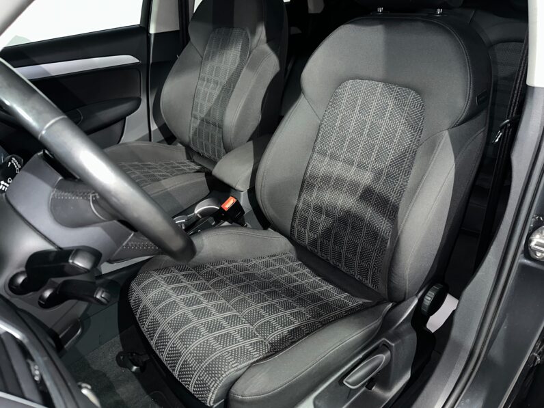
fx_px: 377
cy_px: 204
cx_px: 272
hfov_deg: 71.6
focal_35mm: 24
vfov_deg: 56.8
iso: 160
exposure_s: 1/5
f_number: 1.78
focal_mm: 6.86
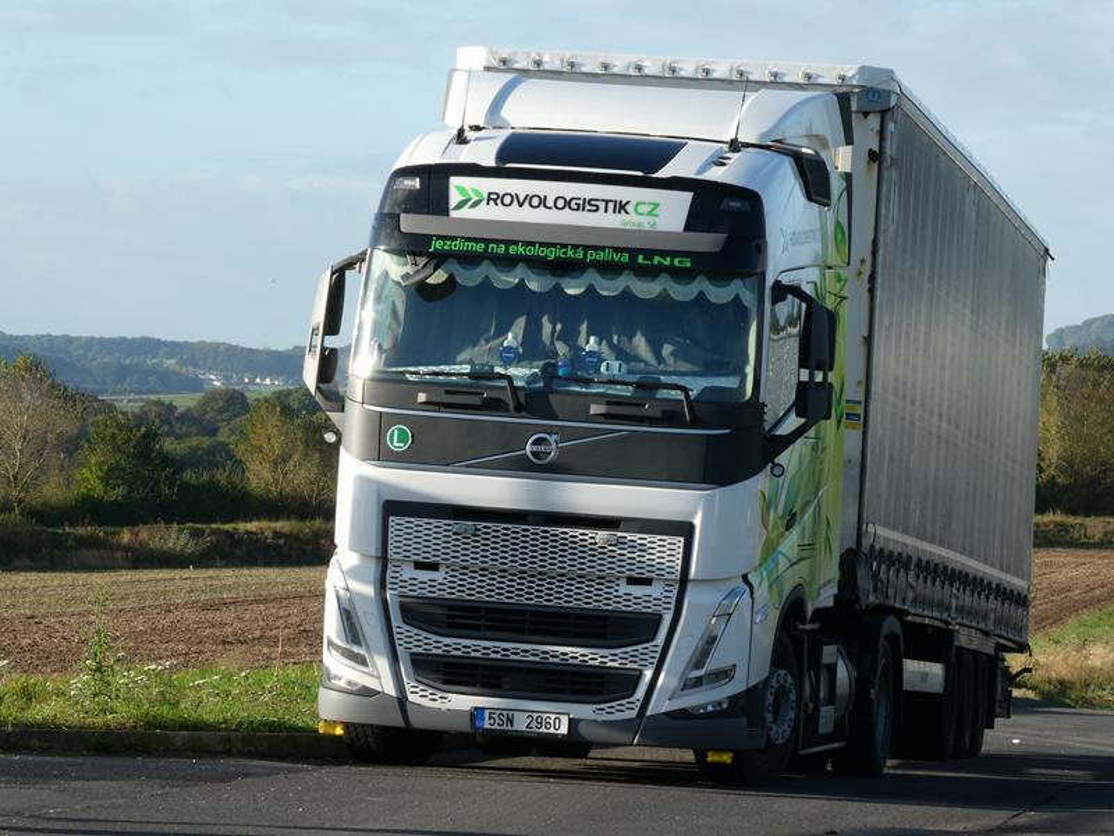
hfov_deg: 9.2
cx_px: 557
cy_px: 418
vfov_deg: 6.9
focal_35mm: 214
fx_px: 6887
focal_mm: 38.4
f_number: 5.6
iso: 80
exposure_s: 1/200
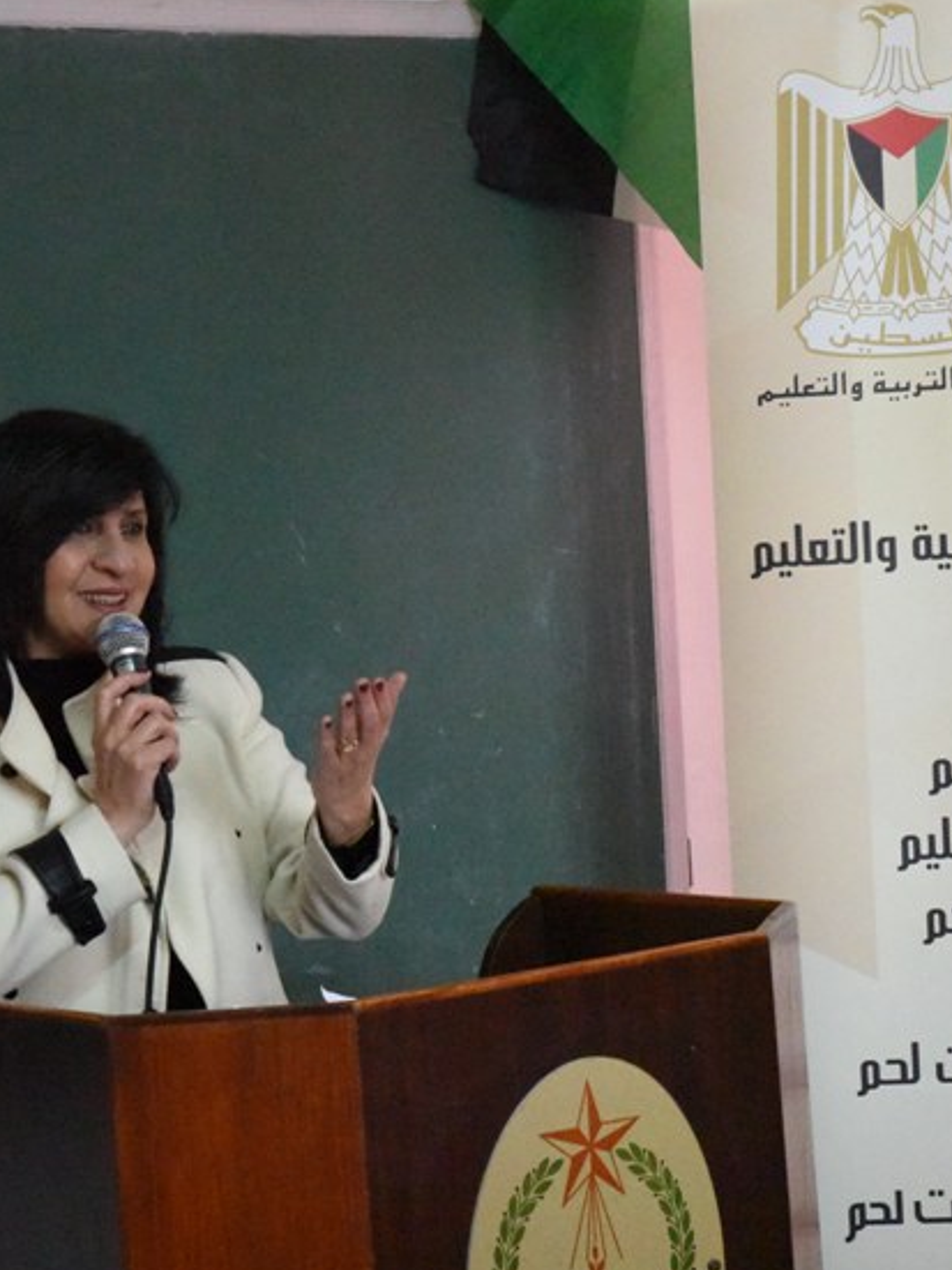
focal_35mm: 134
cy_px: 764
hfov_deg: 11.1
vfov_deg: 14.7
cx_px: 618
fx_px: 4916
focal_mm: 75
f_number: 10
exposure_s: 1/320
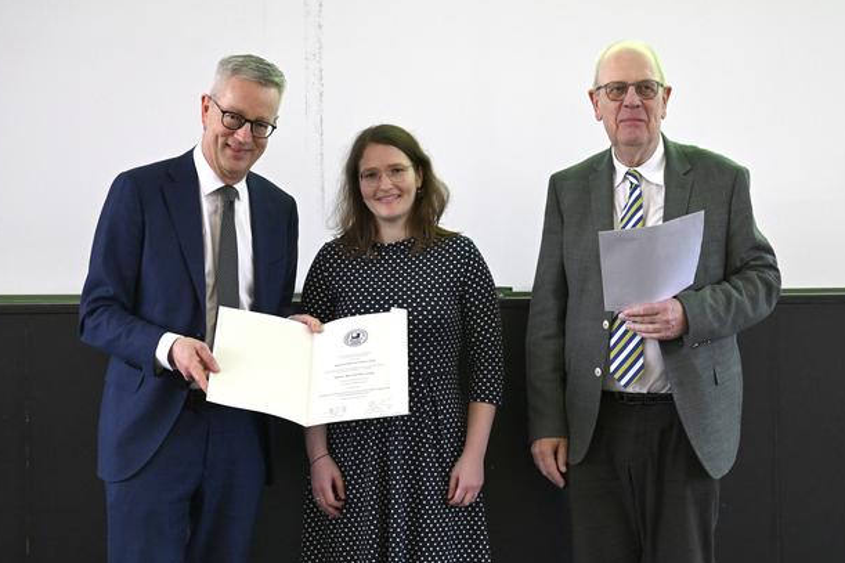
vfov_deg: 24.6
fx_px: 1291
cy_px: 293
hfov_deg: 36.3
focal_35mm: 55
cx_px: 420
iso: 3200
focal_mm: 48
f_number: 5
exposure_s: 1/100
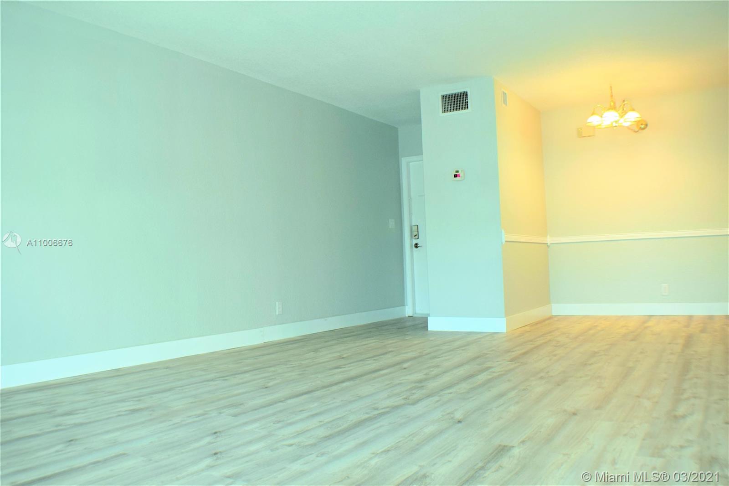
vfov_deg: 33.0
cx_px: 364
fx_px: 820
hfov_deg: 47.9
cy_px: 243
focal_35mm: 40
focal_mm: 27
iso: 640
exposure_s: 1/125
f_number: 5.6
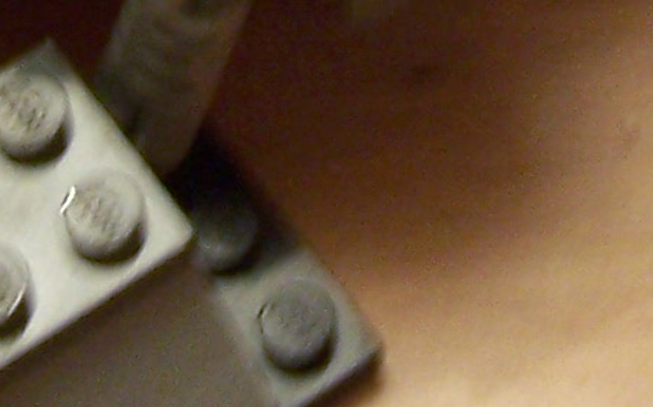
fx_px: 3843
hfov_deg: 9.7
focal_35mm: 216
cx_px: 508
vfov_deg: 5.9
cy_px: -416
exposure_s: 1/13
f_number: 2.8
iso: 160
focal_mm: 6.2
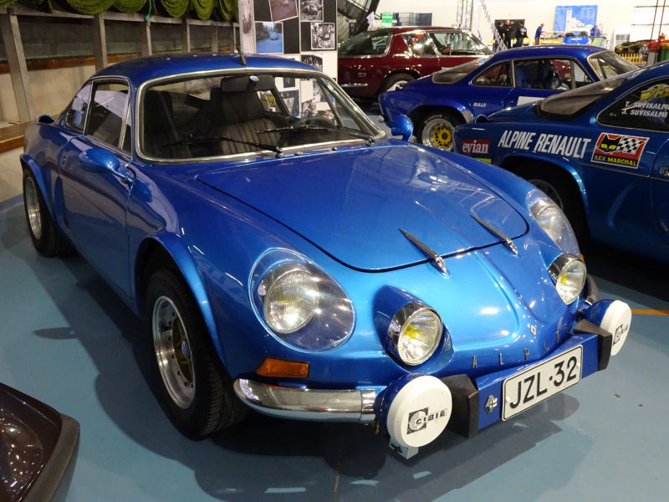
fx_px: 580
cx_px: 334
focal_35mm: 30
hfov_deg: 60.0
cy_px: 251
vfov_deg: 46.8
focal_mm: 5.09
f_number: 4
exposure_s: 1/25
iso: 800
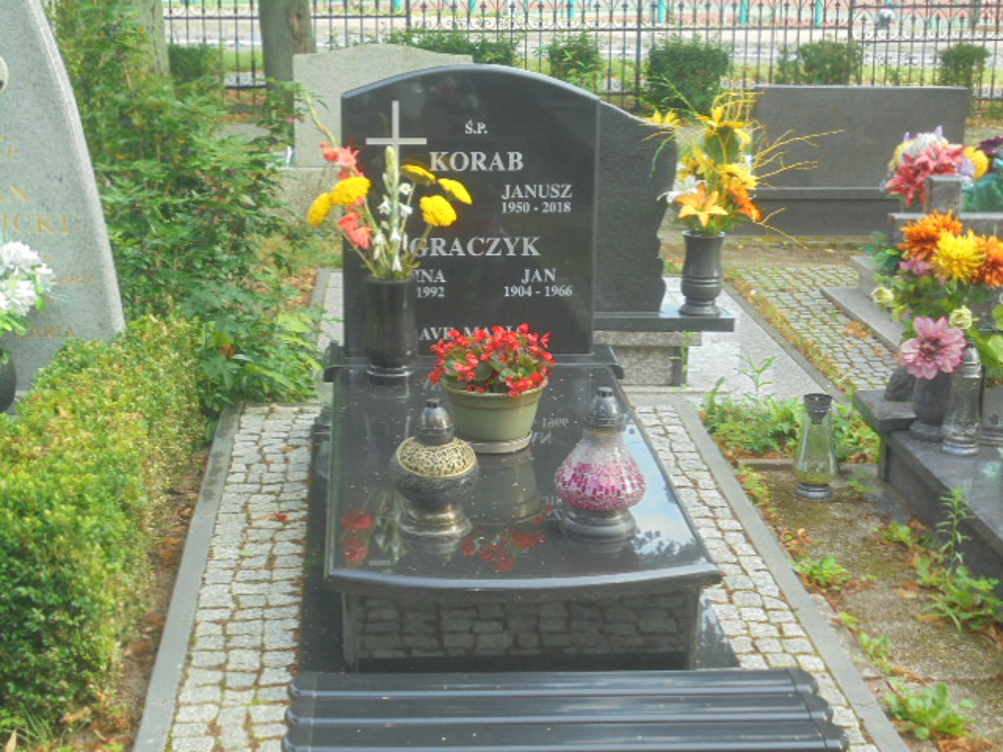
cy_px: 376
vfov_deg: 26.1
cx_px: 502
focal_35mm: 56
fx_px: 1623
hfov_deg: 34.3
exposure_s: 1/50
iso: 100
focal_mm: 10.1
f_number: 5.2
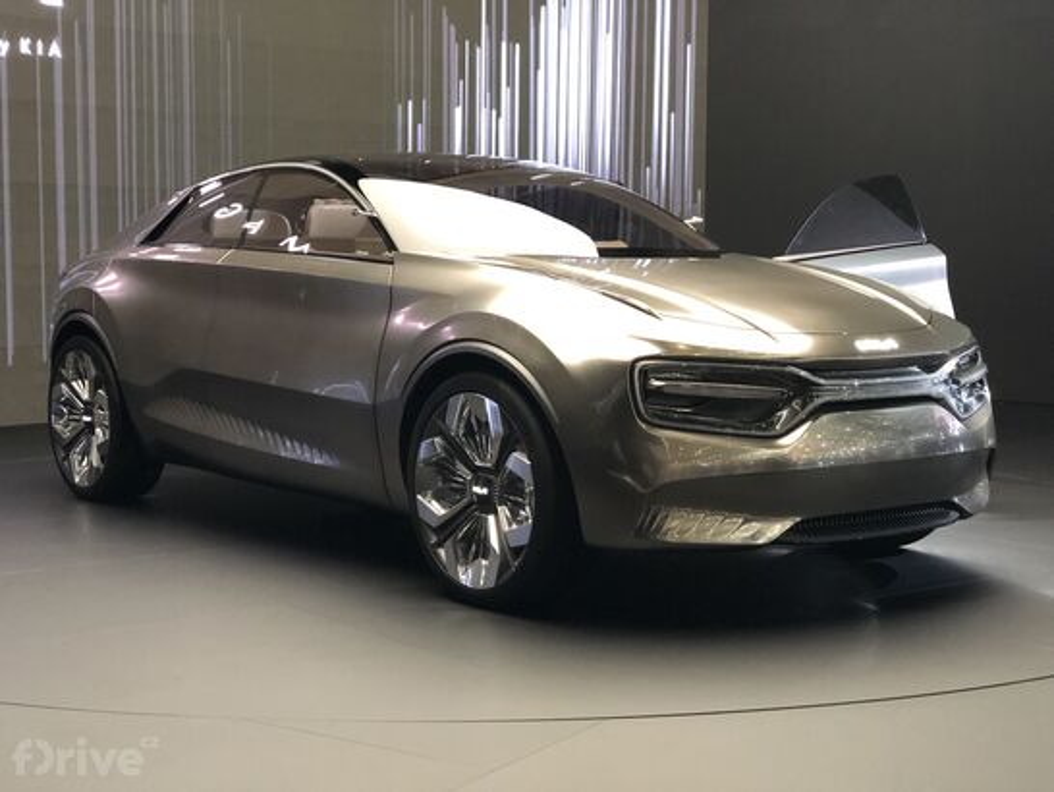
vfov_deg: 25.7
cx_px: 527
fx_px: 1736
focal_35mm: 57
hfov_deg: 33.8
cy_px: 396
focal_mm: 6.6
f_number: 2.8
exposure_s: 1/50
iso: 640
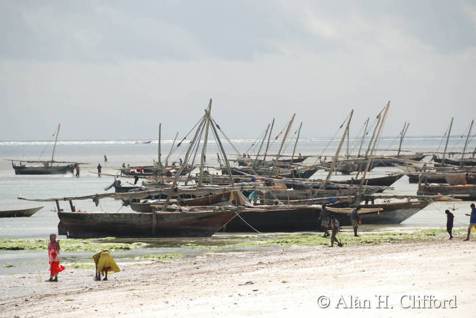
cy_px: 159
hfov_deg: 6.9
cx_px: 238
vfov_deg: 4.6
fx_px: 3970
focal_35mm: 300
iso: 800
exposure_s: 1/3200
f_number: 7.1
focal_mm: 200
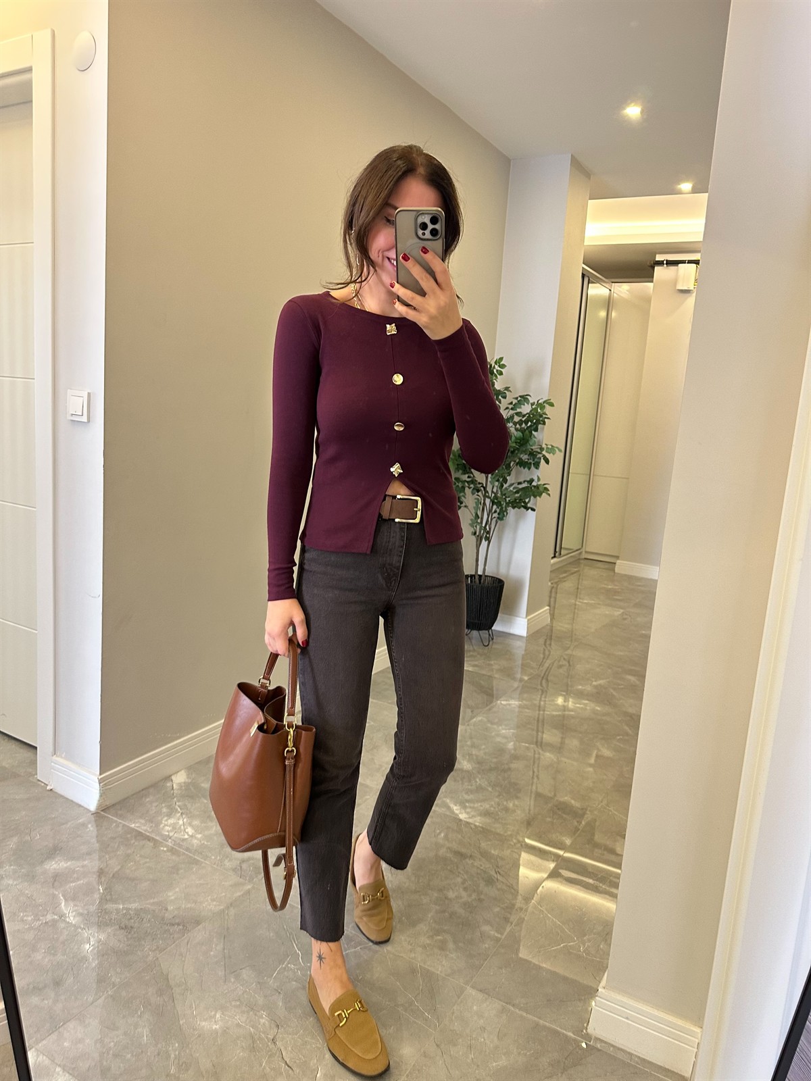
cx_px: 406
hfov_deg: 56.8
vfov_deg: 71.6
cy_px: 540
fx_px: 750
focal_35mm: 24
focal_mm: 6.86
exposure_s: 1/60
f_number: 1.78
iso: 250
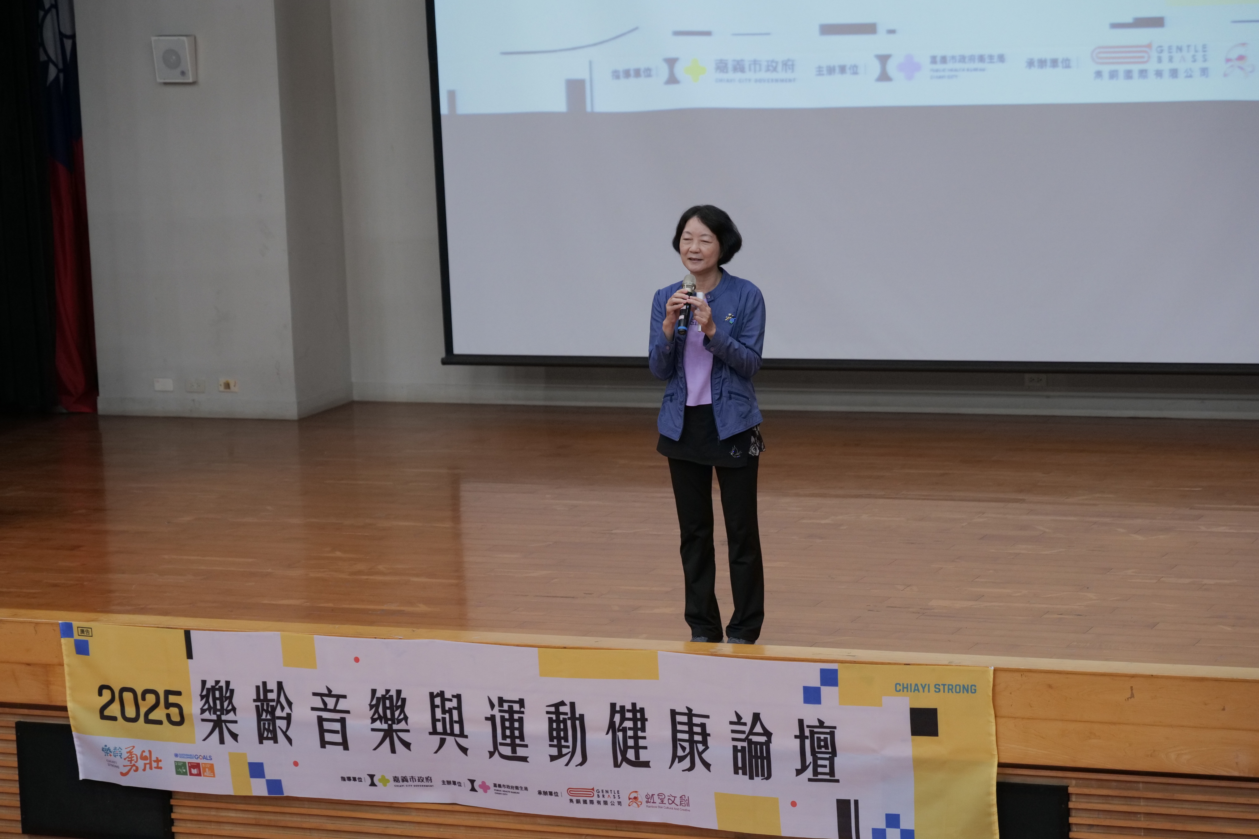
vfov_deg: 13.0
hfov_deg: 19.5
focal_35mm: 105
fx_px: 3672
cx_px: 630
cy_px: 420
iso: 4000
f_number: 5
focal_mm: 105
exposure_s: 1/200
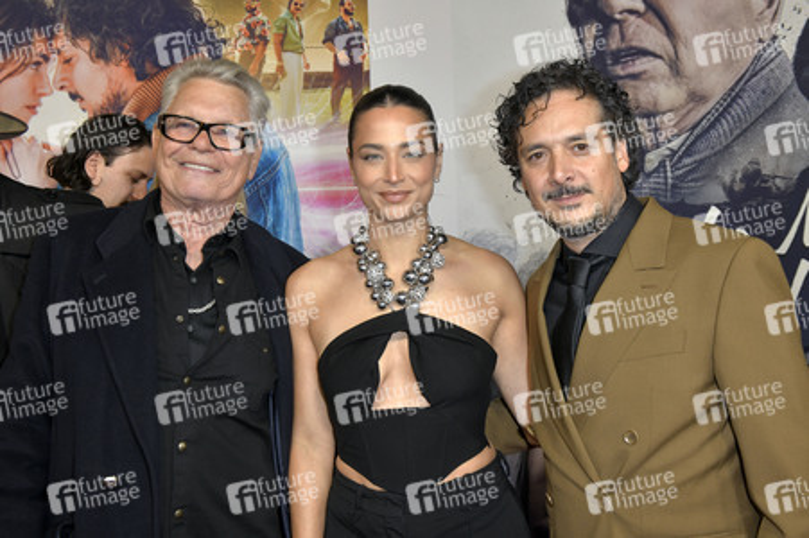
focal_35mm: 40
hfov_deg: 48.5
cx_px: 404
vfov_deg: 33.4
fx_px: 898
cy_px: 269
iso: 1600
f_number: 8
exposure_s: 1/250
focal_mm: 40
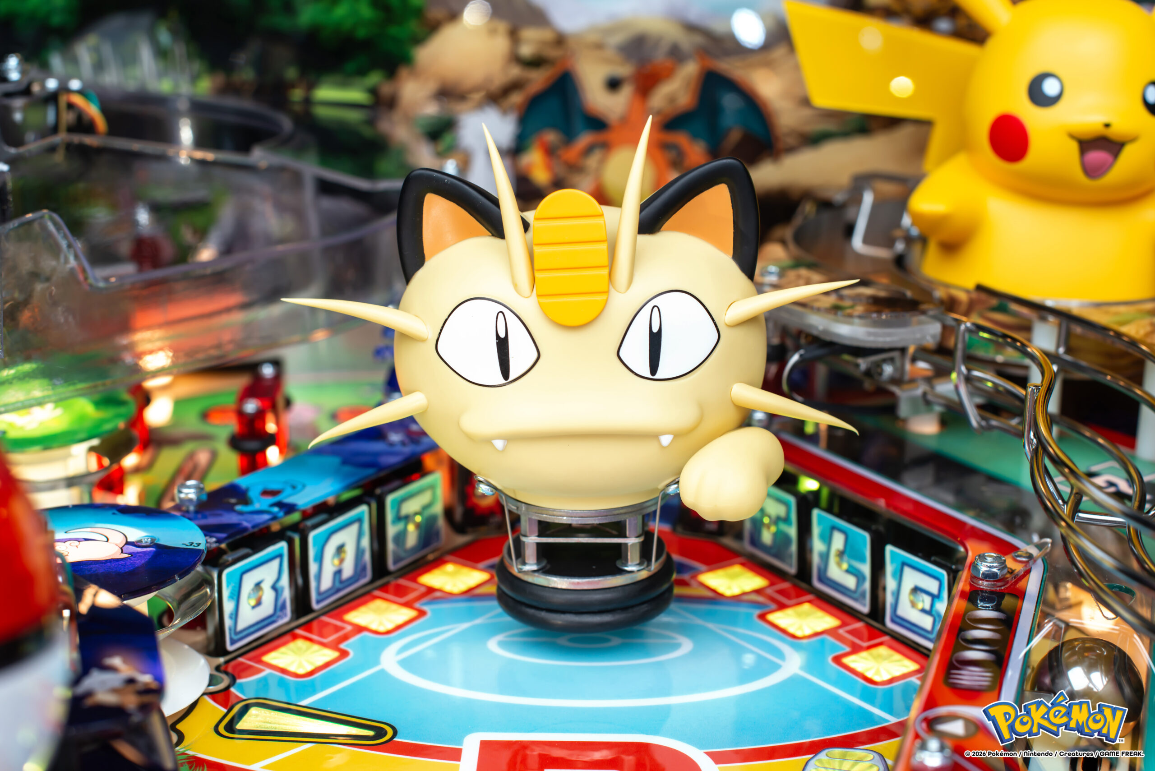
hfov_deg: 39.6
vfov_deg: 27.0
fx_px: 1605
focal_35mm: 50
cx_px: 578
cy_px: 386
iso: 320
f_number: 6.3
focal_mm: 50
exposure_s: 1/80
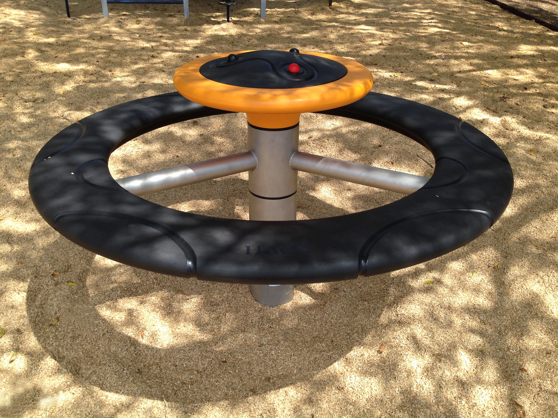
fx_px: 532
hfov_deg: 55.4
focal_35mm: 33
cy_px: 209
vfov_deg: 42.9
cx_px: 279
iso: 50
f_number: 2.4
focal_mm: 4.12
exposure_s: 1/536
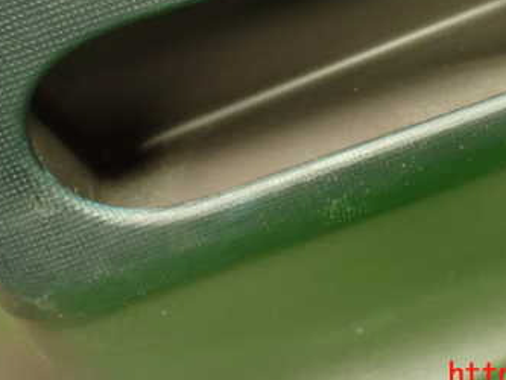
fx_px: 790
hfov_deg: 35.2
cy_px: 53
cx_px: 336
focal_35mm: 54
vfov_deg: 26.3
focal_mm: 5.4
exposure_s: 1/30
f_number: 2.3
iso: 1000
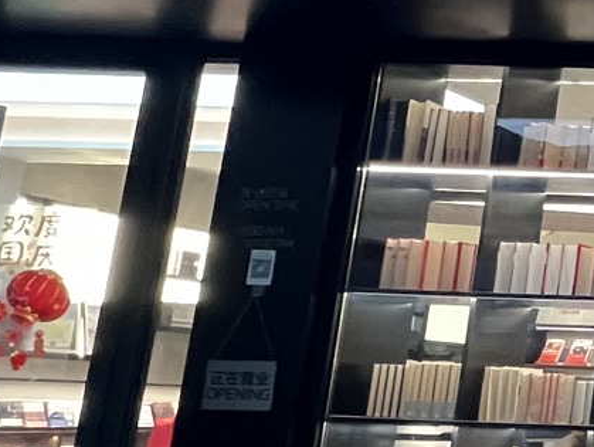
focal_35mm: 62
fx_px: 1065
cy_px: 244
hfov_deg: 18.5
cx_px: 1218
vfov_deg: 23.7
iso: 500
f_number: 1.8
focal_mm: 1.57
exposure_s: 1/60
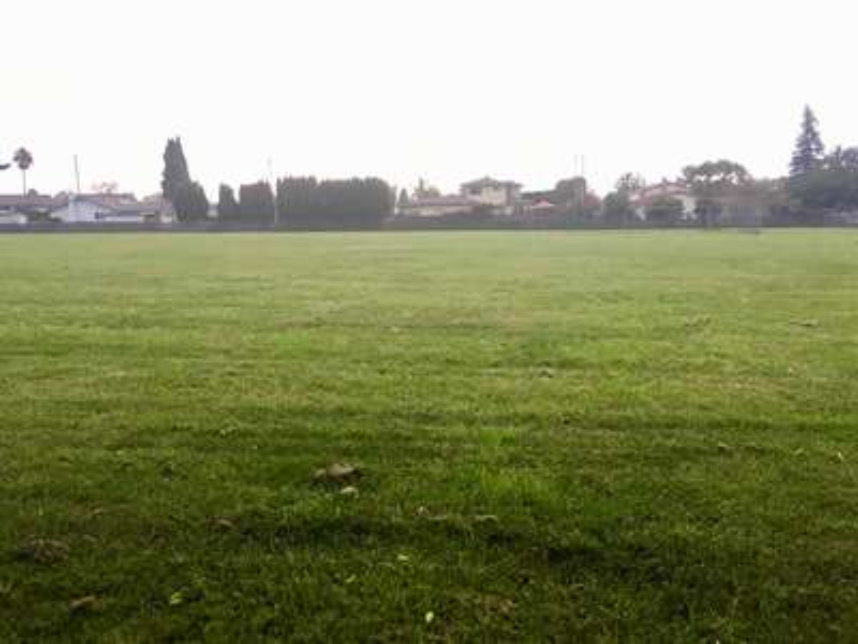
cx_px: 429
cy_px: 322
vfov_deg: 48.2
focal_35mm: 29
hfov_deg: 61.7
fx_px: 719
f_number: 2.2
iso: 64
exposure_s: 1/30
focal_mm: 4.15
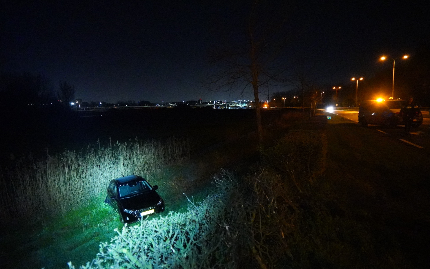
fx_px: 293
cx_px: 216
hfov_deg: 72.5
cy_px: 139
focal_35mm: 25
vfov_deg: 49.3
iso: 40000
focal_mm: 24
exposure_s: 1/60
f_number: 3.5
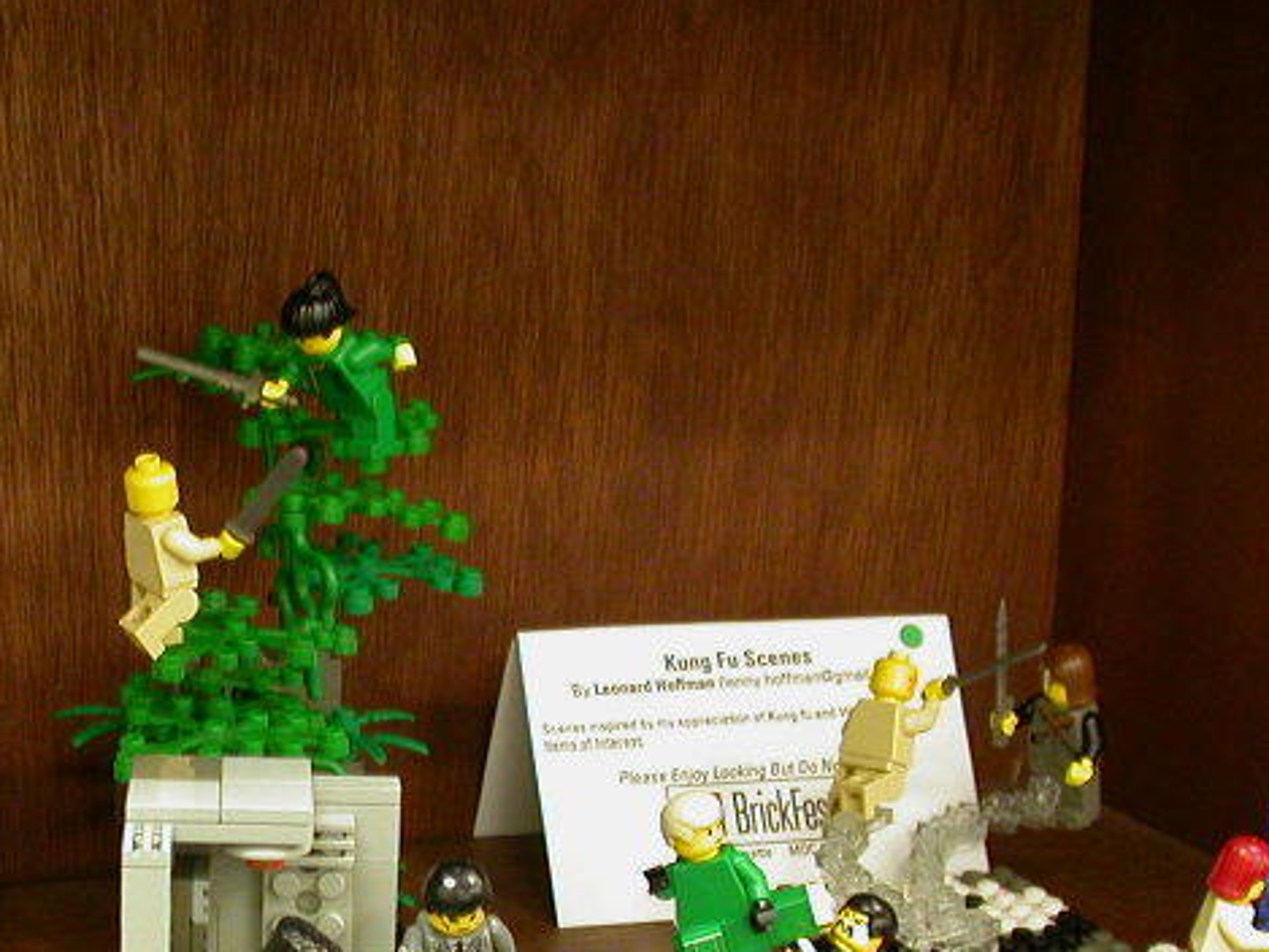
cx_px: 152
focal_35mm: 83
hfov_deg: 23.0
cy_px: 787
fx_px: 3044
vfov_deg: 17.6
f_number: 2.6
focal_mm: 7.85
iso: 100
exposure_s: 1/3.1
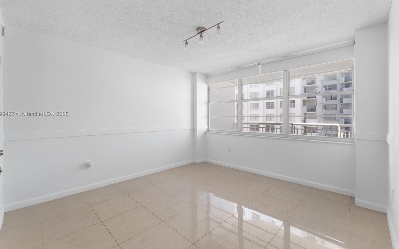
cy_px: 114
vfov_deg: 74.6
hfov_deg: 101.4
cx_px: 194
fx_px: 163
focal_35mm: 15
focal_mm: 14
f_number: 9
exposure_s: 1/40
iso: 800
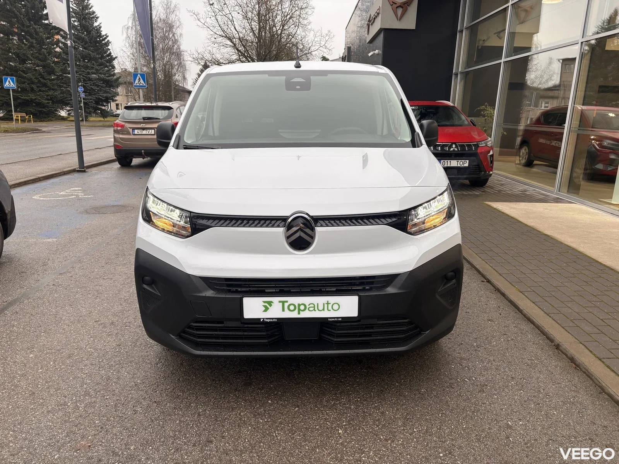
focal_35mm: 26
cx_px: 310
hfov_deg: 67.3
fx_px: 465
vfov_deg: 53.1
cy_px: 232
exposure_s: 1/121
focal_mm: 5.96
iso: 40
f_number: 1.6
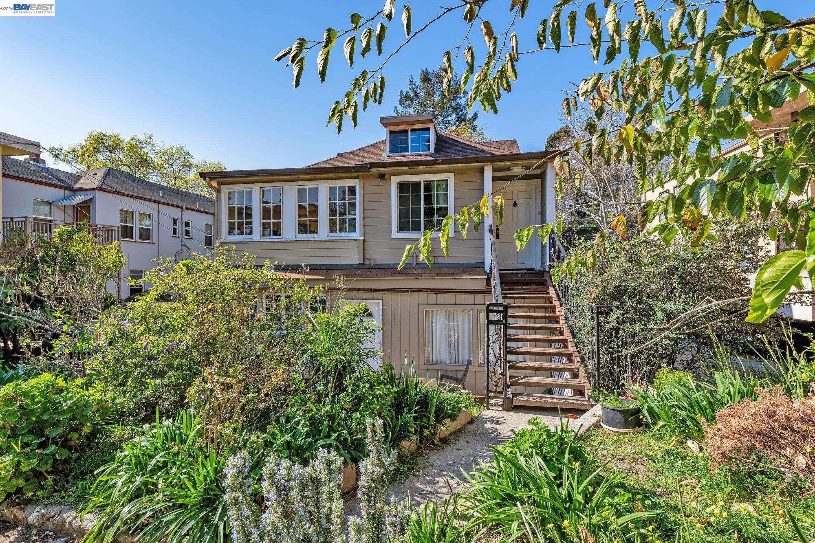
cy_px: 272
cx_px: 408
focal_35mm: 17
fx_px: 385
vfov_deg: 70.4
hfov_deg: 93.3
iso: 250
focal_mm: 17
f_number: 11
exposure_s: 1/400
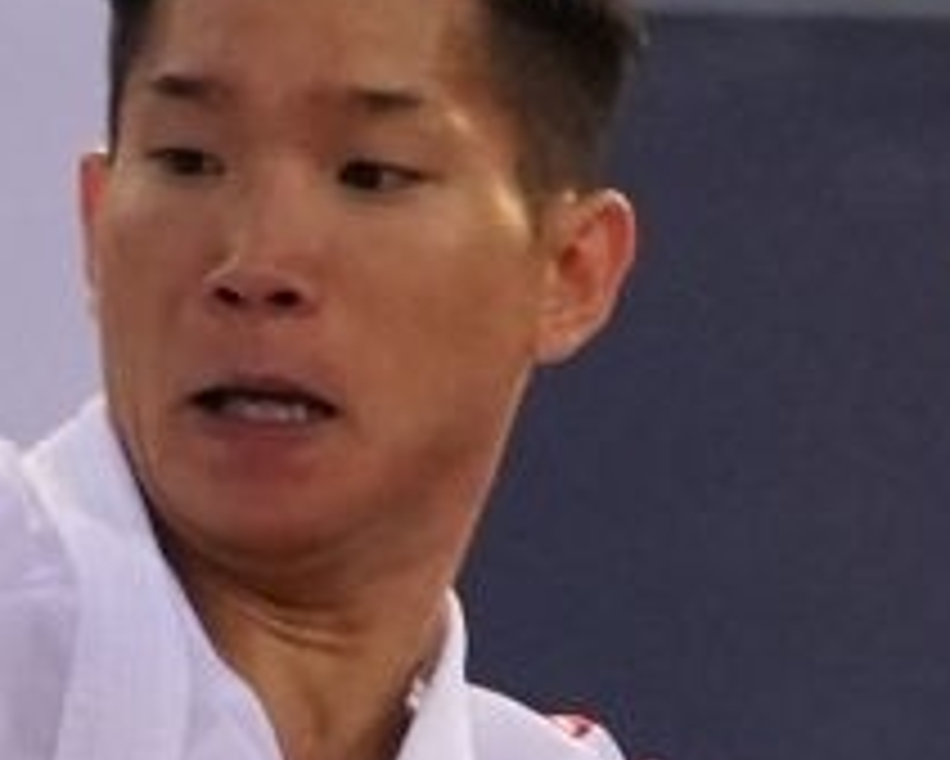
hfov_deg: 0.8
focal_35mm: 2398
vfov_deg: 0.6
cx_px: -1076
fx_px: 67454
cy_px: 2204
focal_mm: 200
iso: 2000
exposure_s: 1/1000
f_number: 2.8
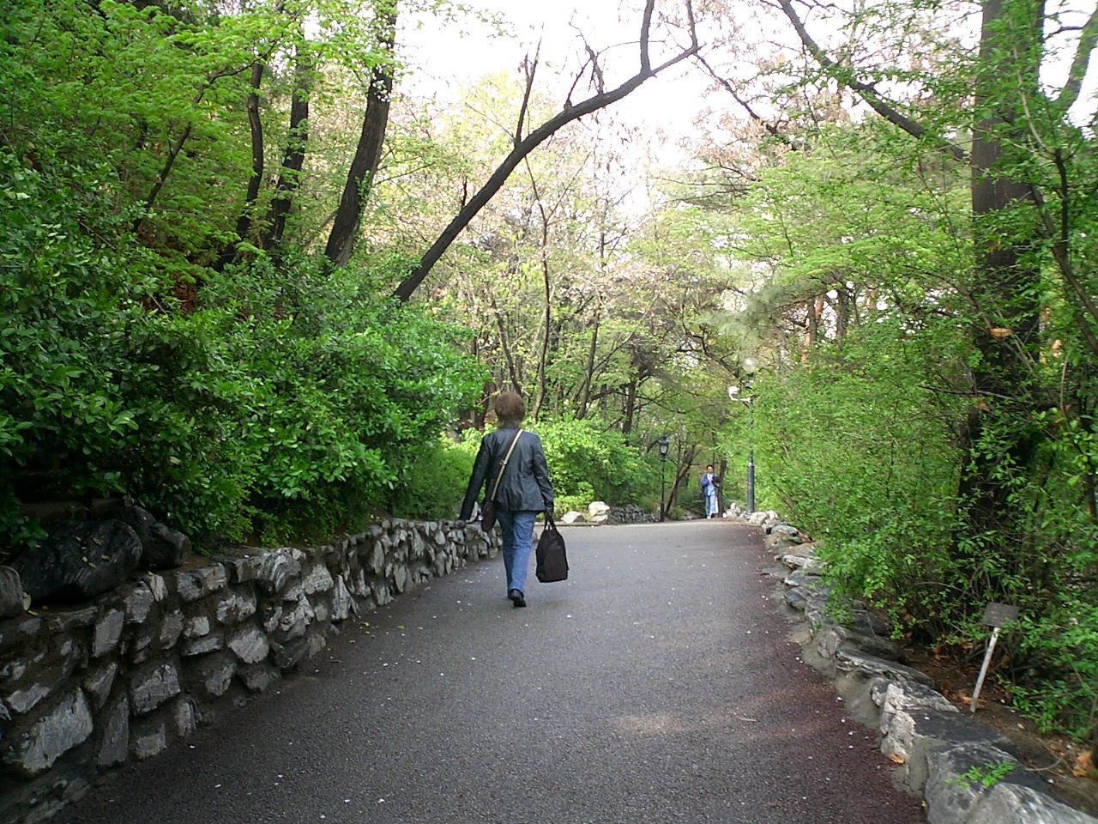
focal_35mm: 37
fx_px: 1174
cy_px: 412
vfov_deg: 38.7
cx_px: 549
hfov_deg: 50.1
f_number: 3.5
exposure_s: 1/125
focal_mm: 5.6
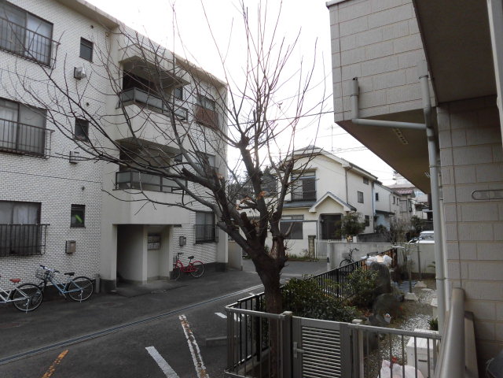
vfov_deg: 56.8
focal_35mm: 24
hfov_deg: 71.6
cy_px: 189
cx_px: 252
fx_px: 349
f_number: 3.1
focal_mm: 4.3
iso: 100
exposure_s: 1/250
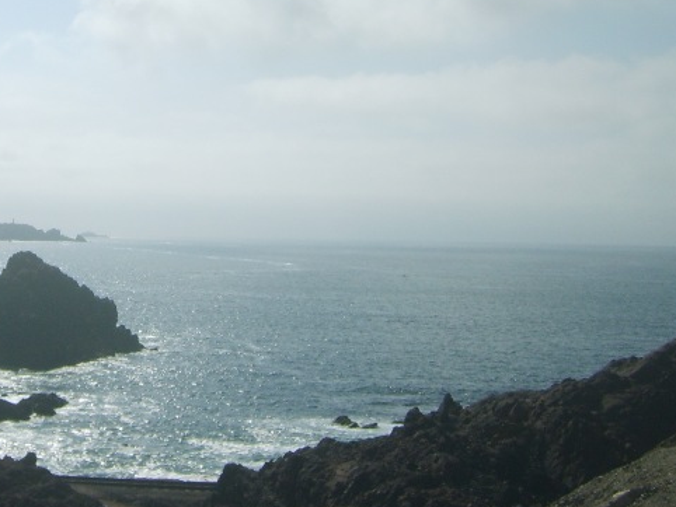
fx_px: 1348
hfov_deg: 27.3
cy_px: 165
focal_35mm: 69
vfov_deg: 21.2
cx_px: 84
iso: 50
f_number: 7.1
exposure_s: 1/350
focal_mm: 5.8
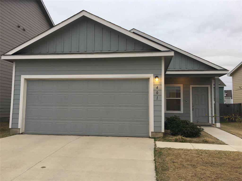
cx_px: 121
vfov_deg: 48.2
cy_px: 90
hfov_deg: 61.7
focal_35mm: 29
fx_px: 203
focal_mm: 4.15
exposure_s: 1/120
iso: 40
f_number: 2.2
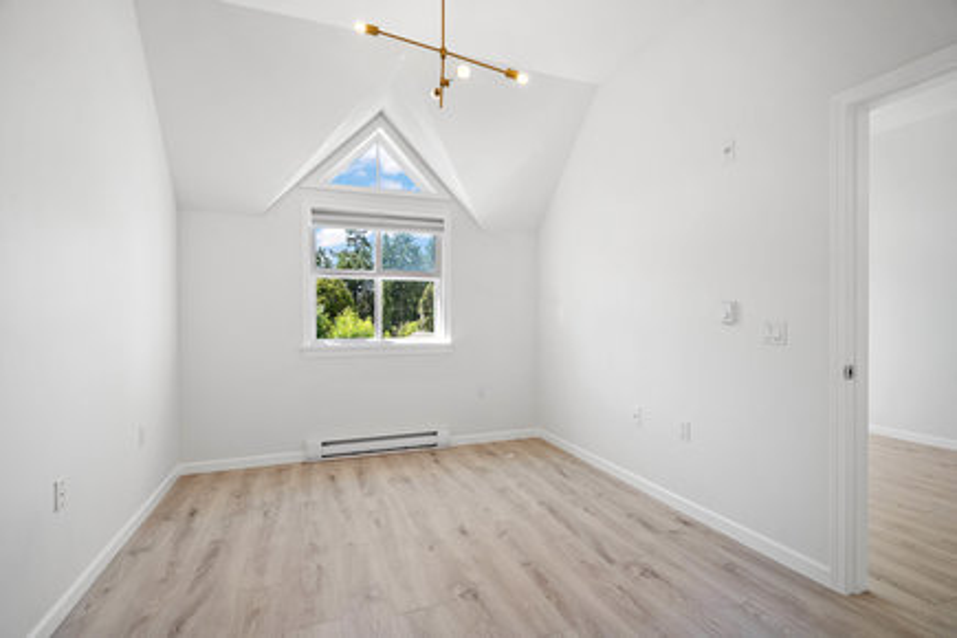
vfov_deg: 73.7
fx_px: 425
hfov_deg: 96.7
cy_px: 319
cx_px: 478
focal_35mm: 16
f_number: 8
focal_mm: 16
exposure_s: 1/4
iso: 320
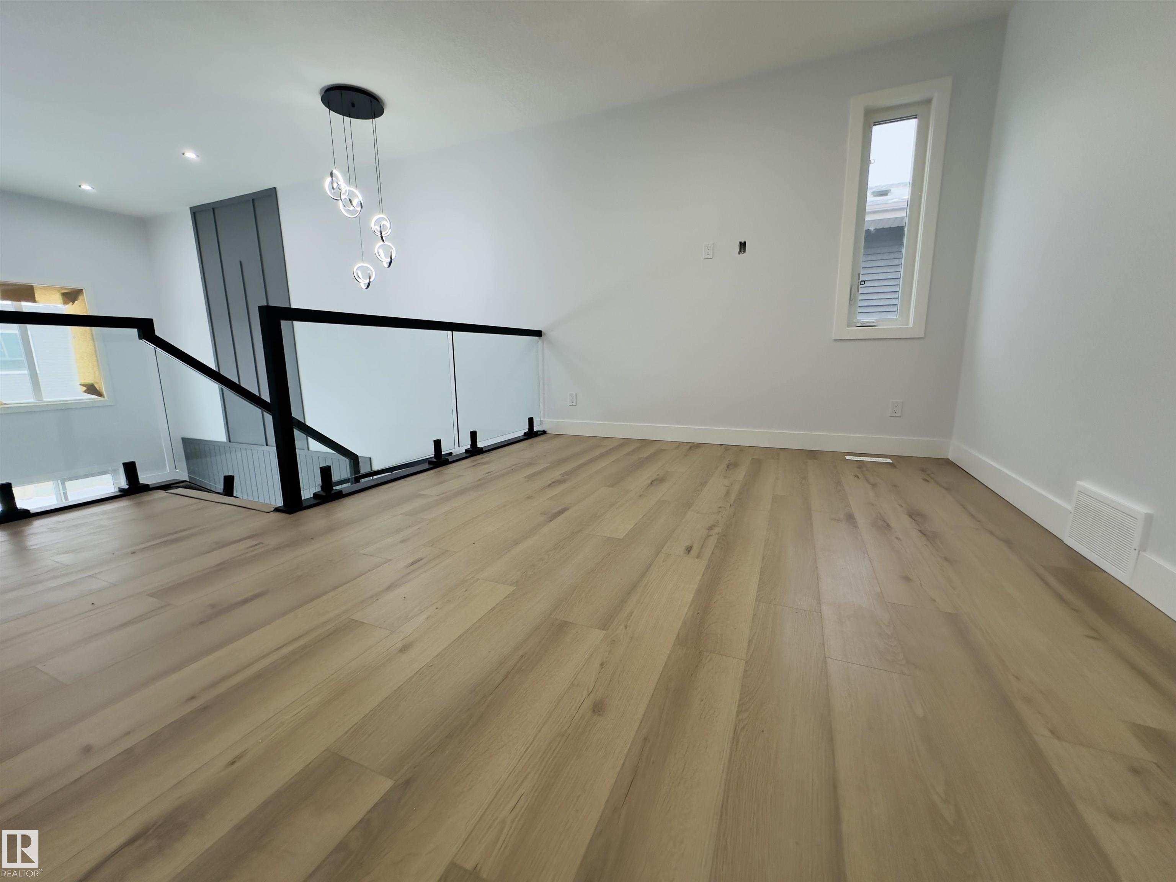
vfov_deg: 85.7
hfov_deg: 102.1
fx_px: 476
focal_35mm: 14
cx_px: 588
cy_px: 441
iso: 160
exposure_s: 1/120
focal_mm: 2.22
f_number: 2.2
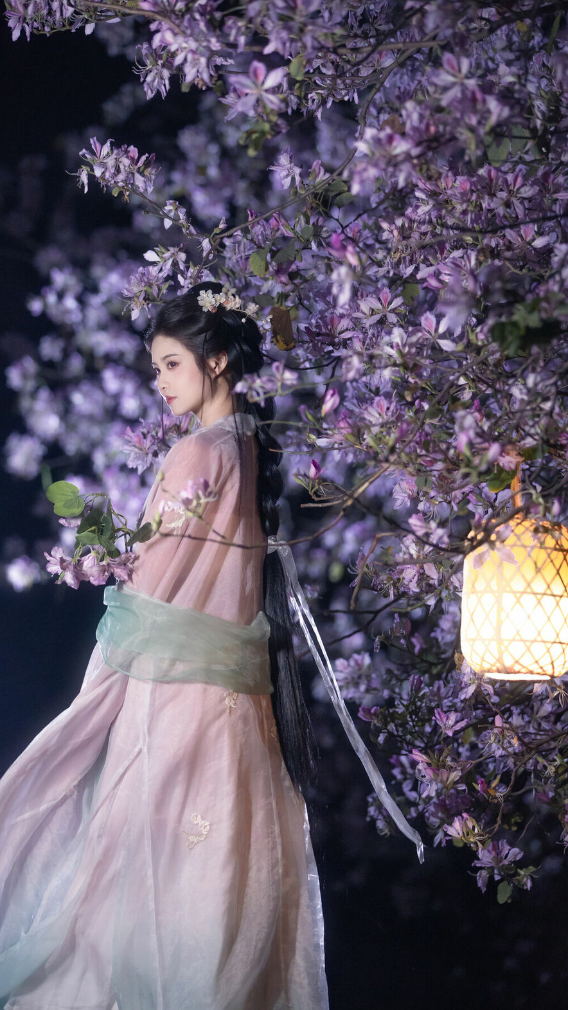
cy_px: 505
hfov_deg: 9.6
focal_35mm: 126
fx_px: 3373
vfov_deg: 17.0
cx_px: 259
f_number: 2.8
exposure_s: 1/250
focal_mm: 120
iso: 2500
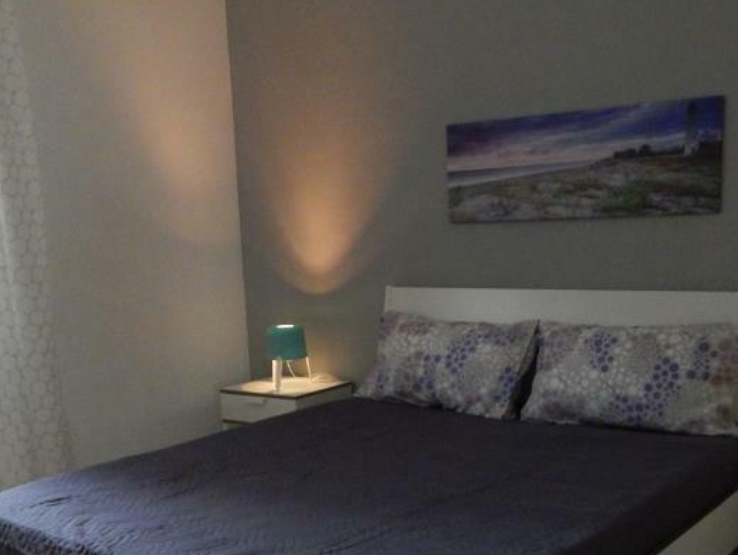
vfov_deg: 31.5
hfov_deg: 42.0
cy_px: 438
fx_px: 960
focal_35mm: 45
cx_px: 385
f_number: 3
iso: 200
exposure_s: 1/30
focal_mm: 4
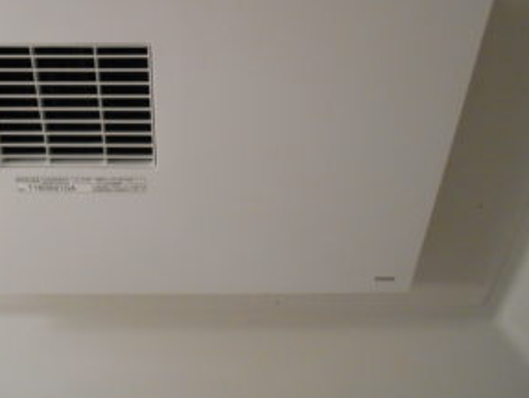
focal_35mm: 38
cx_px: 192
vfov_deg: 37.5
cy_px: 139
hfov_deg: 48.4
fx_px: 581
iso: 400
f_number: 3.2
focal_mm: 4.6
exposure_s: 1/20
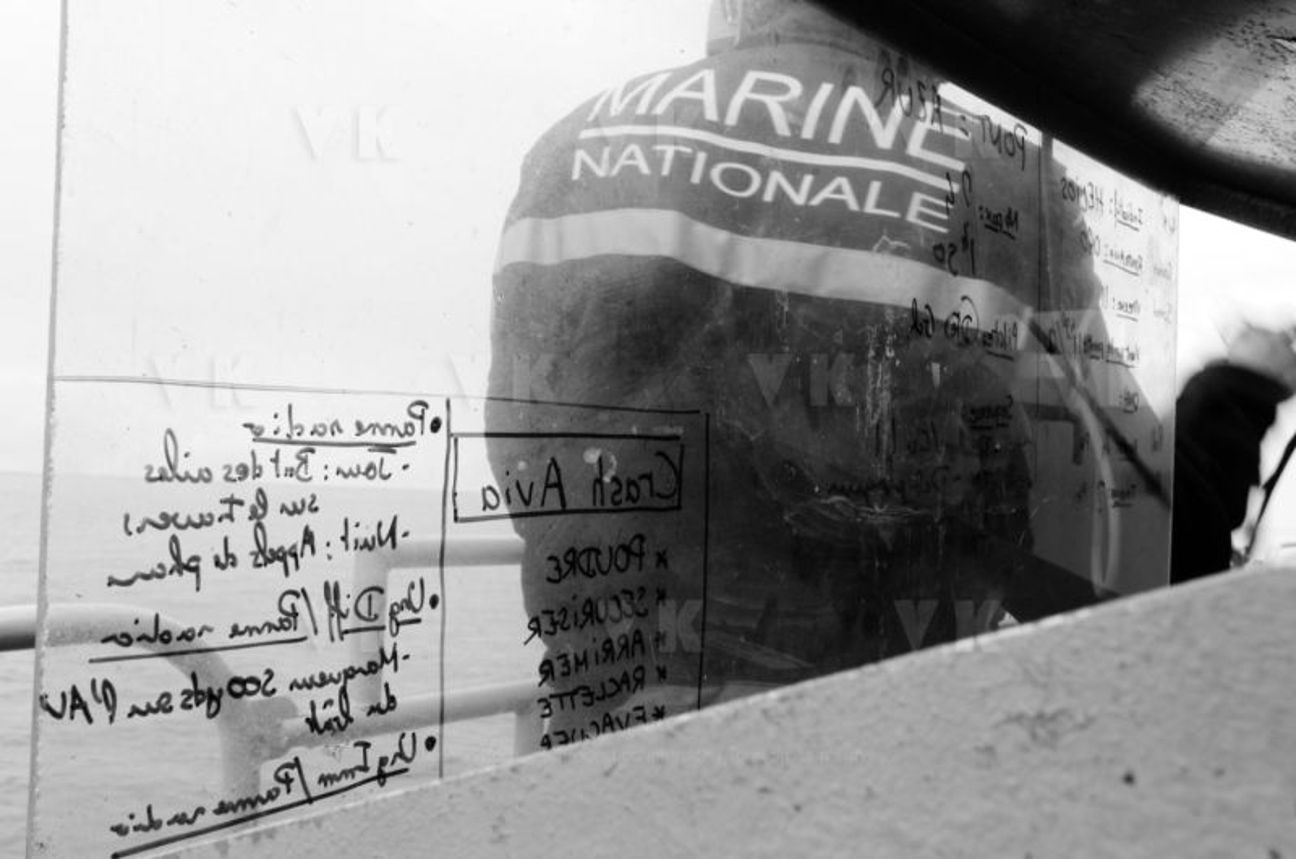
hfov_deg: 53.2
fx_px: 1293
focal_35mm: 36
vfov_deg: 36.7
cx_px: 648
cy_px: 430
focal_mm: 24
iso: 250
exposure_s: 1/80
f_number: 18
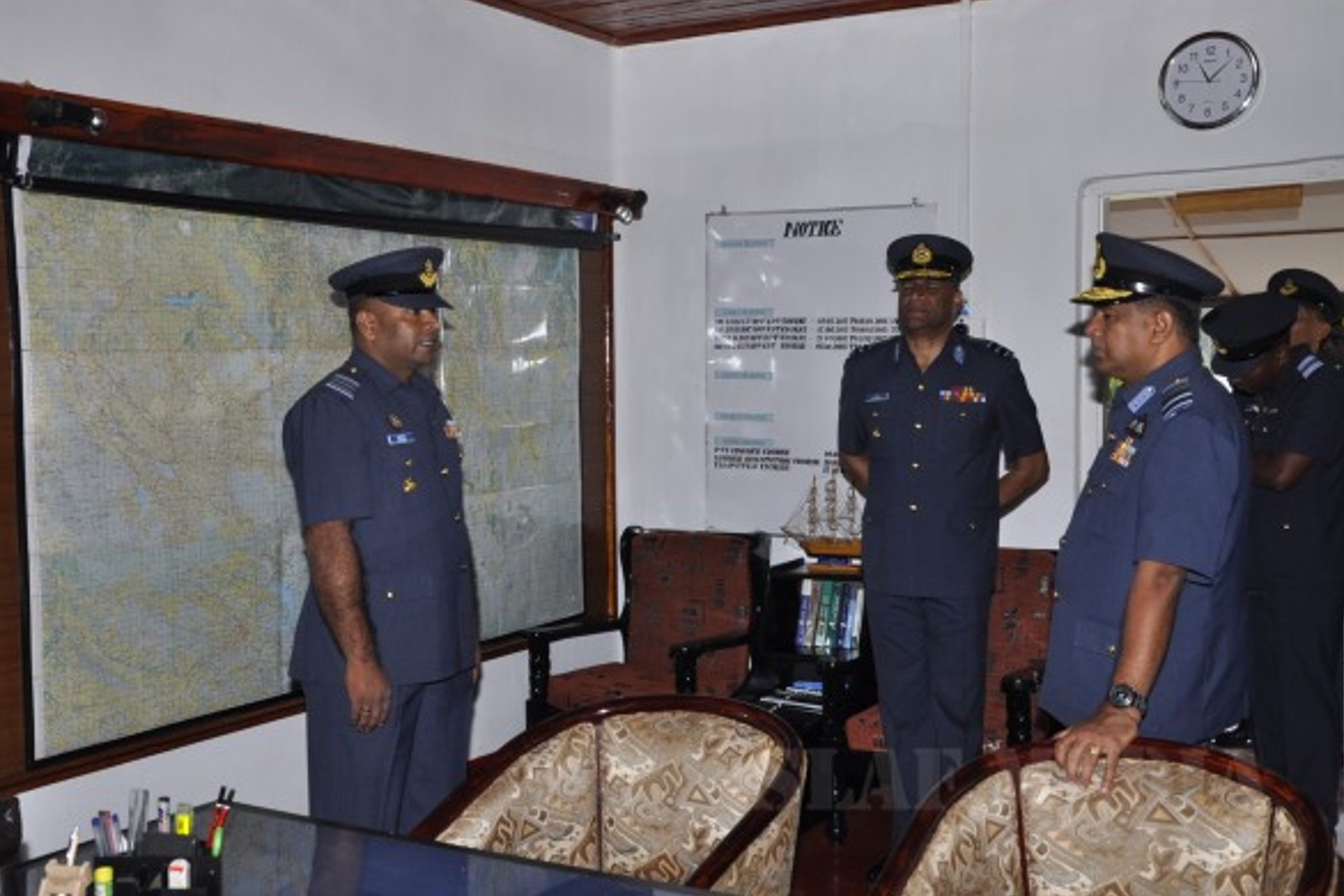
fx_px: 1605
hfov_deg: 45.4
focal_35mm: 43
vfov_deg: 31.2
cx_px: 659
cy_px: 441
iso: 500
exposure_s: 1/100
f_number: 9
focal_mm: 28
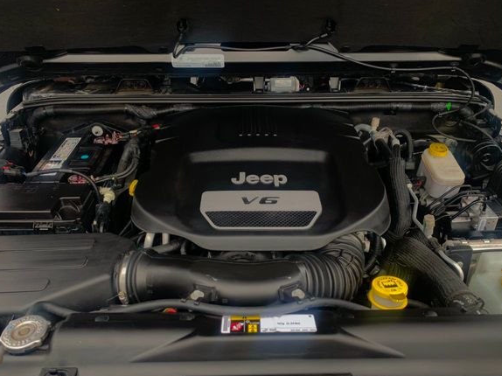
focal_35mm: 29
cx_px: 263
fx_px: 420
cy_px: 193
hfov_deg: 61.6
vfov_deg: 48.2
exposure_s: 1/121
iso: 25
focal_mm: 4.25
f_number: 1.8
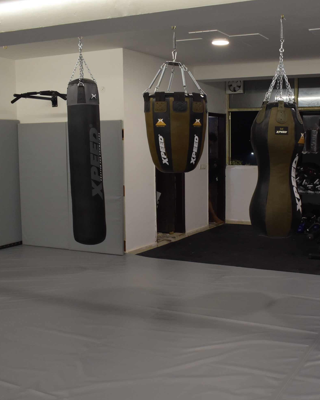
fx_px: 509
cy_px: 204
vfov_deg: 42.9
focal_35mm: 43
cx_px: 210
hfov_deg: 34.6
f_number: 4.5
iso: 1000
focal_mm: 20
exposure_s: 1/100
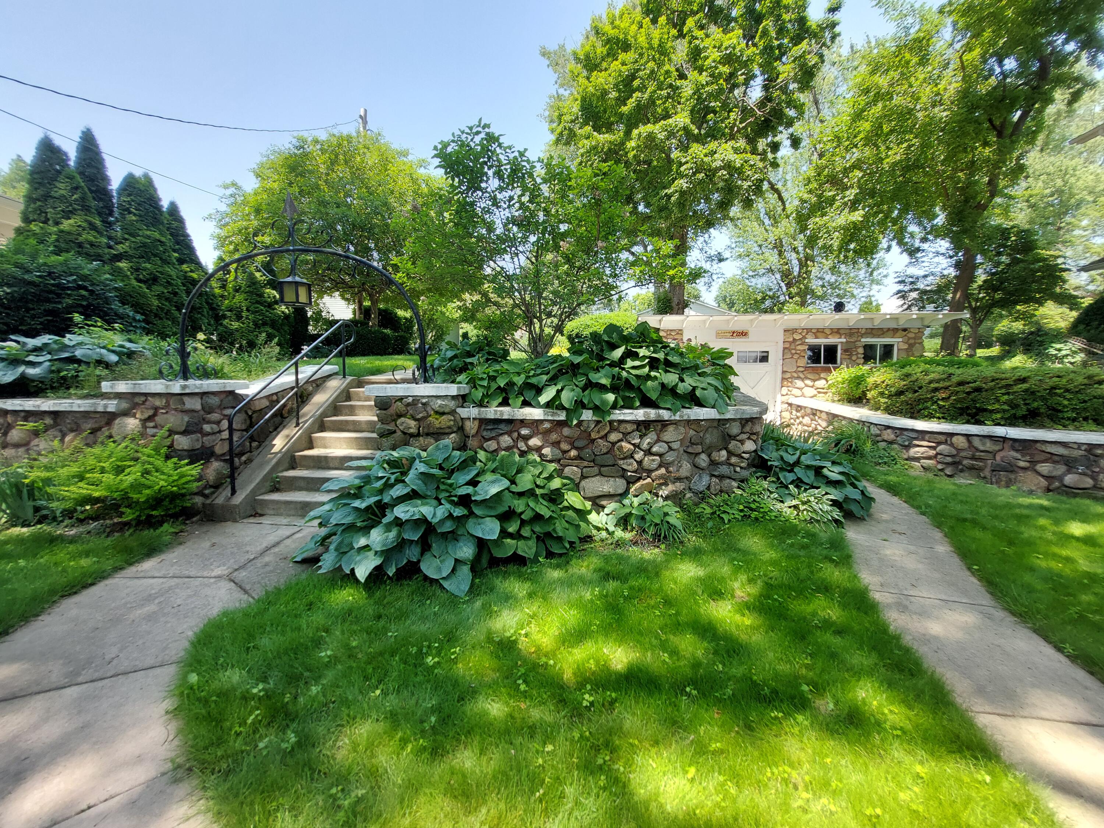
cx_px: 552
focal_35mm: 13
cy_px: 414
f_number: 2.2
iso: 50
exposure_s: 1/207
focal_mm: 1.74
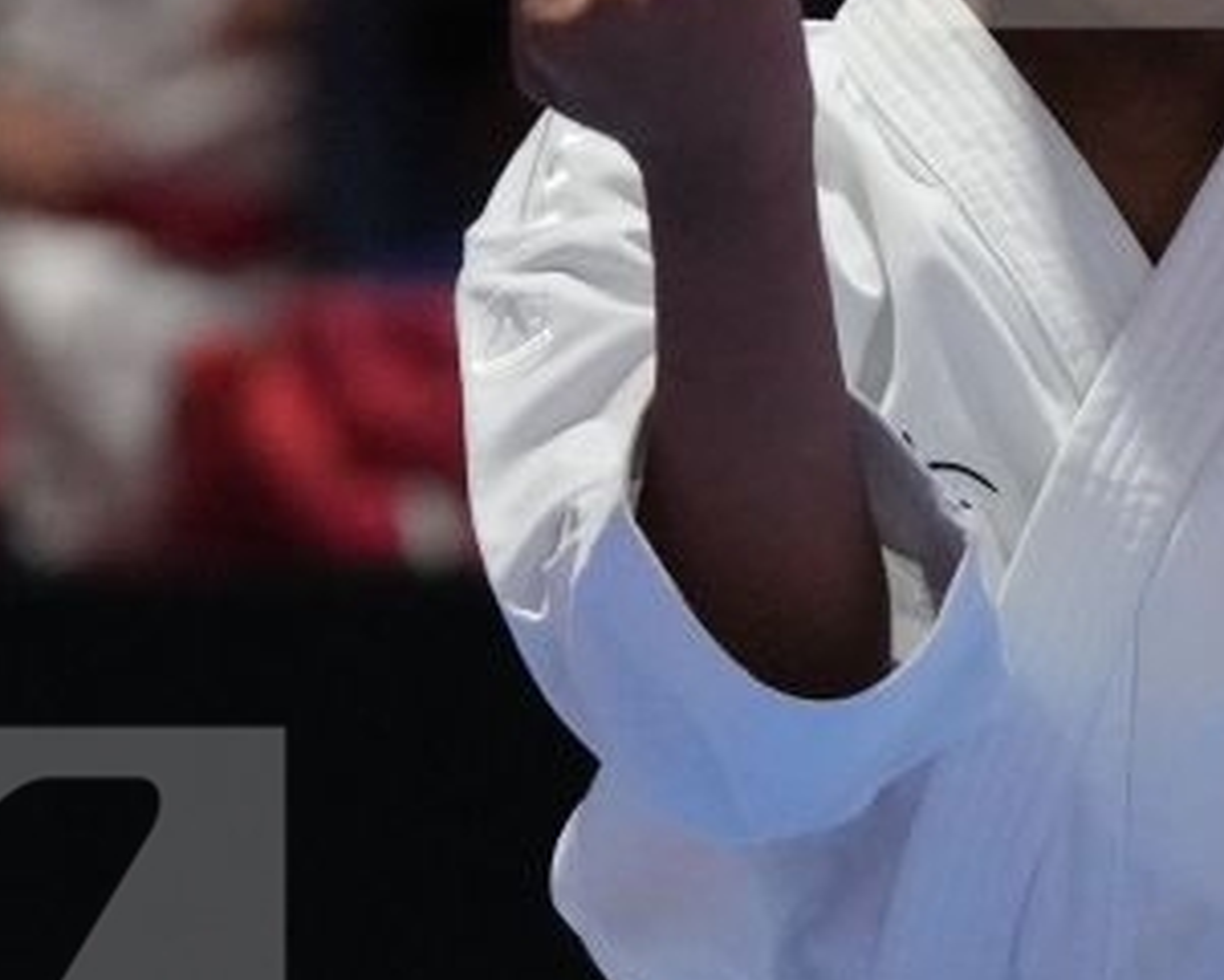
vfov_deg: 2.5
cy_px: 1098
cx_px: 1285
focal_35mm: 623
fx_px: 22576
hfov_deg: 3.1
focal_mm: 111
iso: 4000
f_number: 2.8
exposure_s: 1/500
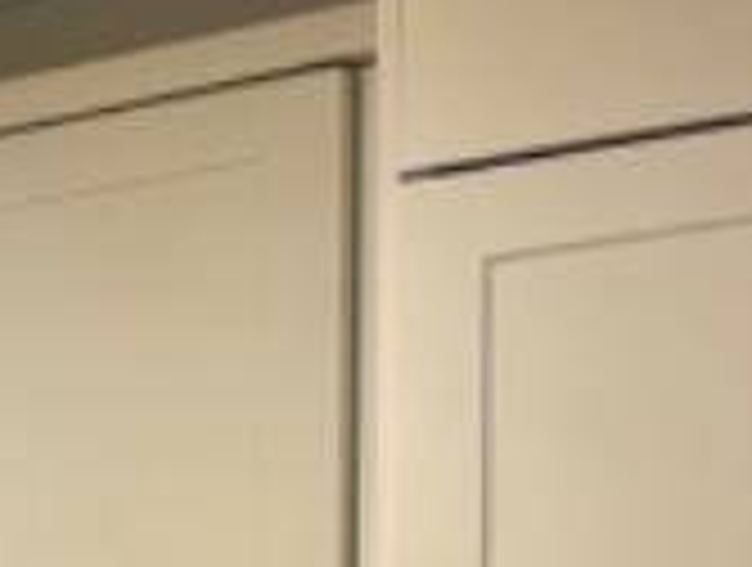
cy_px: 1215
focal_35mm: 159
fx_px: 3462
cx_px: -1450
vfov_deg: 8.7
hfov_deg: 9.7
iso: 64
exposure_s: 1/50
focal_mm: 5.96
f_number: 1.6
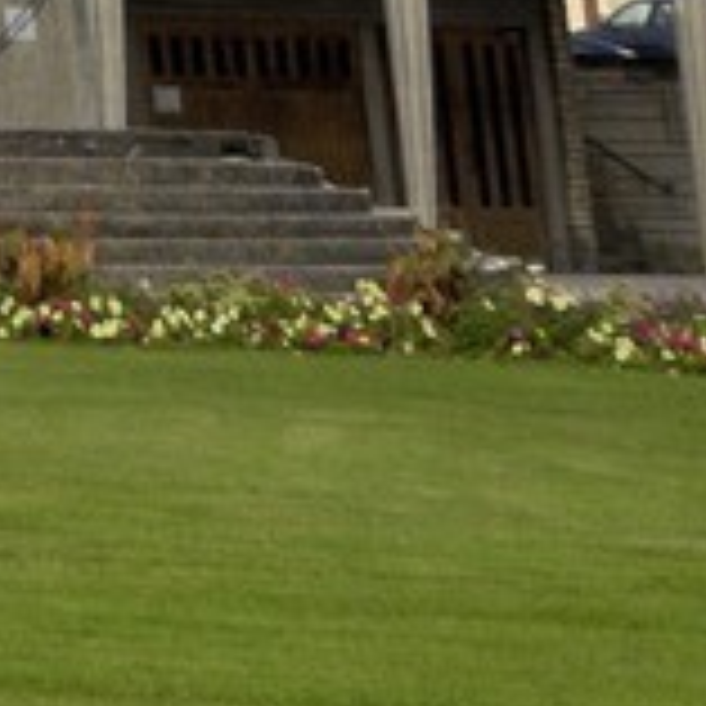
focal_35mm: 259
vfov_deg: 5.6
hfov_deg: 6.1
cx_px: -1650
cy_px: -2361
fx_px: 5976
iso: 100
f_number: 11
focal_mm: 20
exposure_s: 1/160
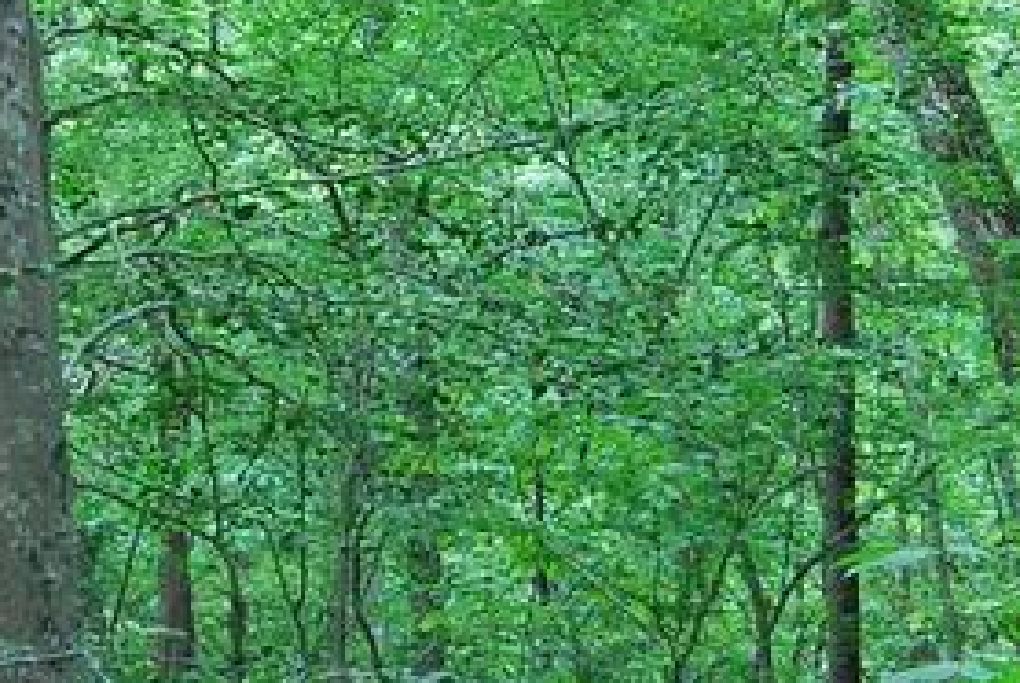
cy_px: 303
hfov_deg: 11.9
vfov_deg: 8.0
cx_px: 15
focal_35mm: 171
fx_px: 4850
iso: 250
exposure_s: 1/60
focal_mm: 22
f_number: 3.8
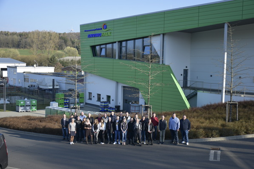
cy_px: 84
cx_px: 127
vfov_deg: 34.2
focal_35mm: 39
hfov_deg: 49.6
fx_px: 275
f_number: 4
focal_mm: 26
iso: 200
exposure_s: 1/800
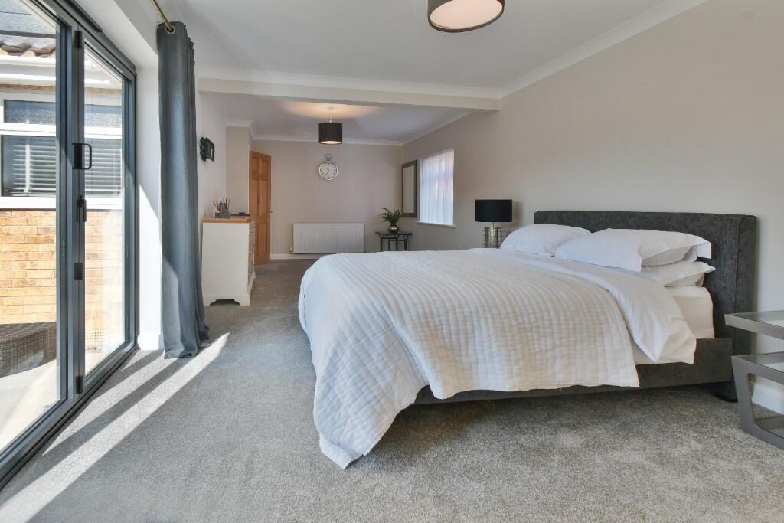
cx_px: 392
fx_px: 327
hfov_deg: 100.4
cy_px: 262
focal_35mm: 15
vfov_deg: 77.3
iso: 400
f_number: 9
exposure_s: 1/13
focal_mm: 10
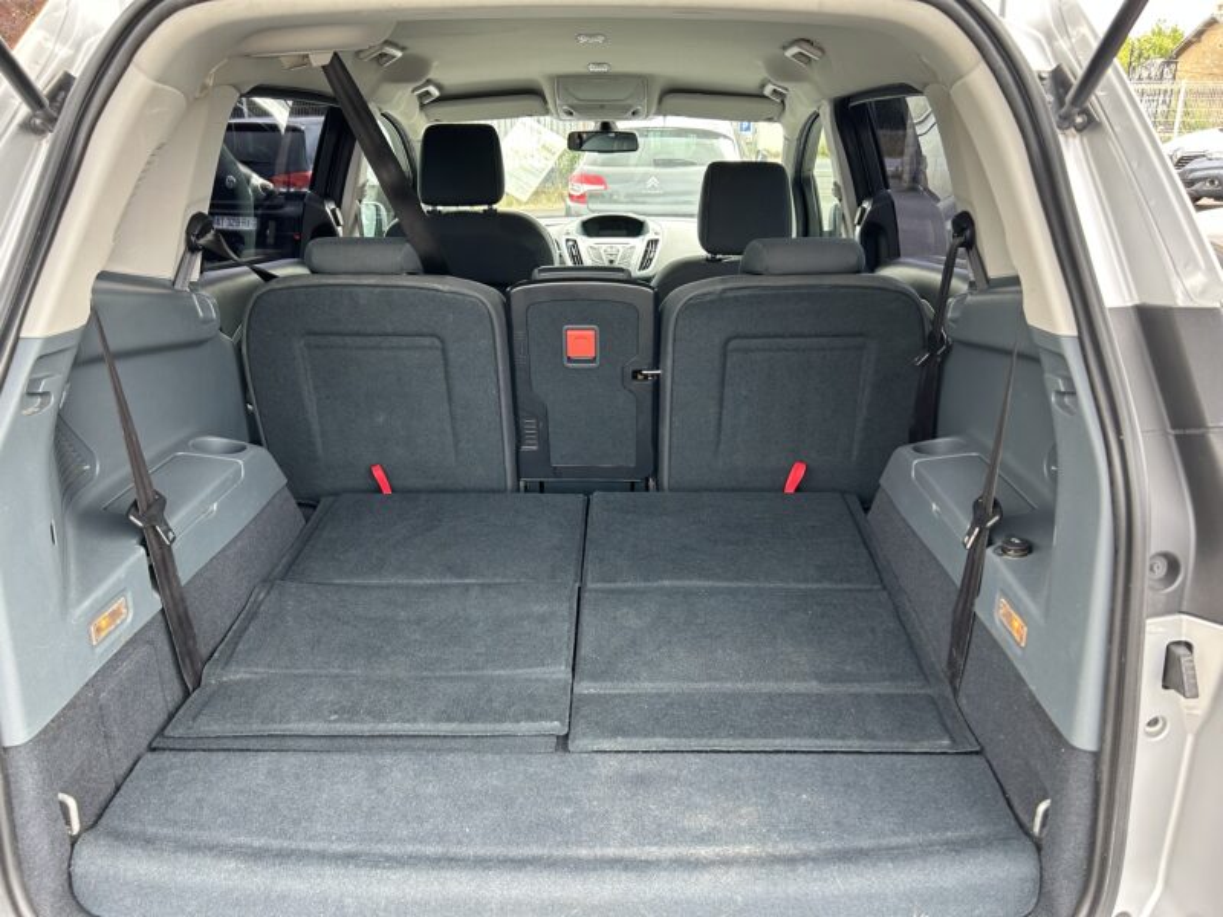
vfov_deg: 53.1
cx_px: 612
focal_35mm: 26
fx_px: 919
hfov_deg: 67.3
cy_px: 458
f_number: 1.5
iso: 64
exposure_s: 1/160
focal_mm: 5.7
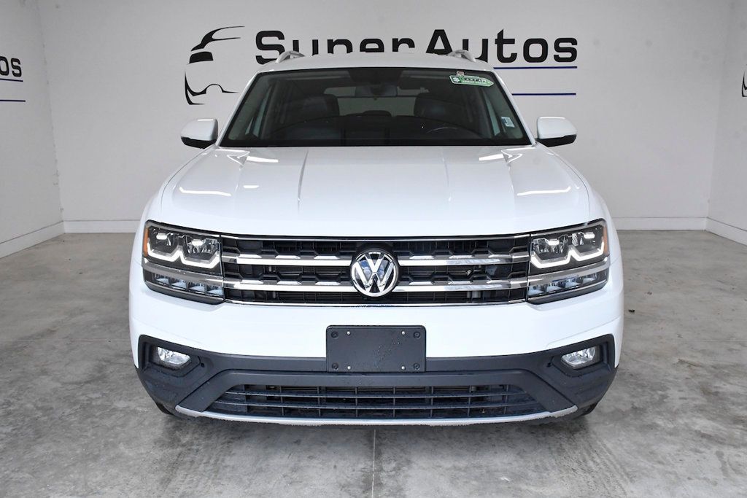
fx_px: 685
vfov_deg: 40.0
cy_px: 249
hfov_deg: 57.2
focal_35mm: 33
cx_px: 374
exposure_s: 1/500
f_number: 11
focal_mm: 22
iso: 2500
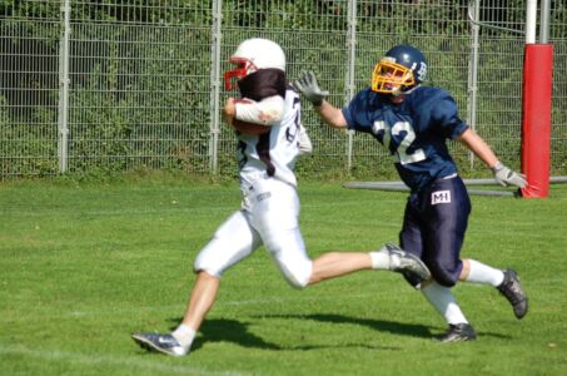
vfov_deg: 8.3
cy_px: 188
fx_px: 2593
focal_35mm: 165
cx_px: 284
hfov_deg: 12.5
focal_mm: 110
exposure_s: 1/1250
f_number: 5.6
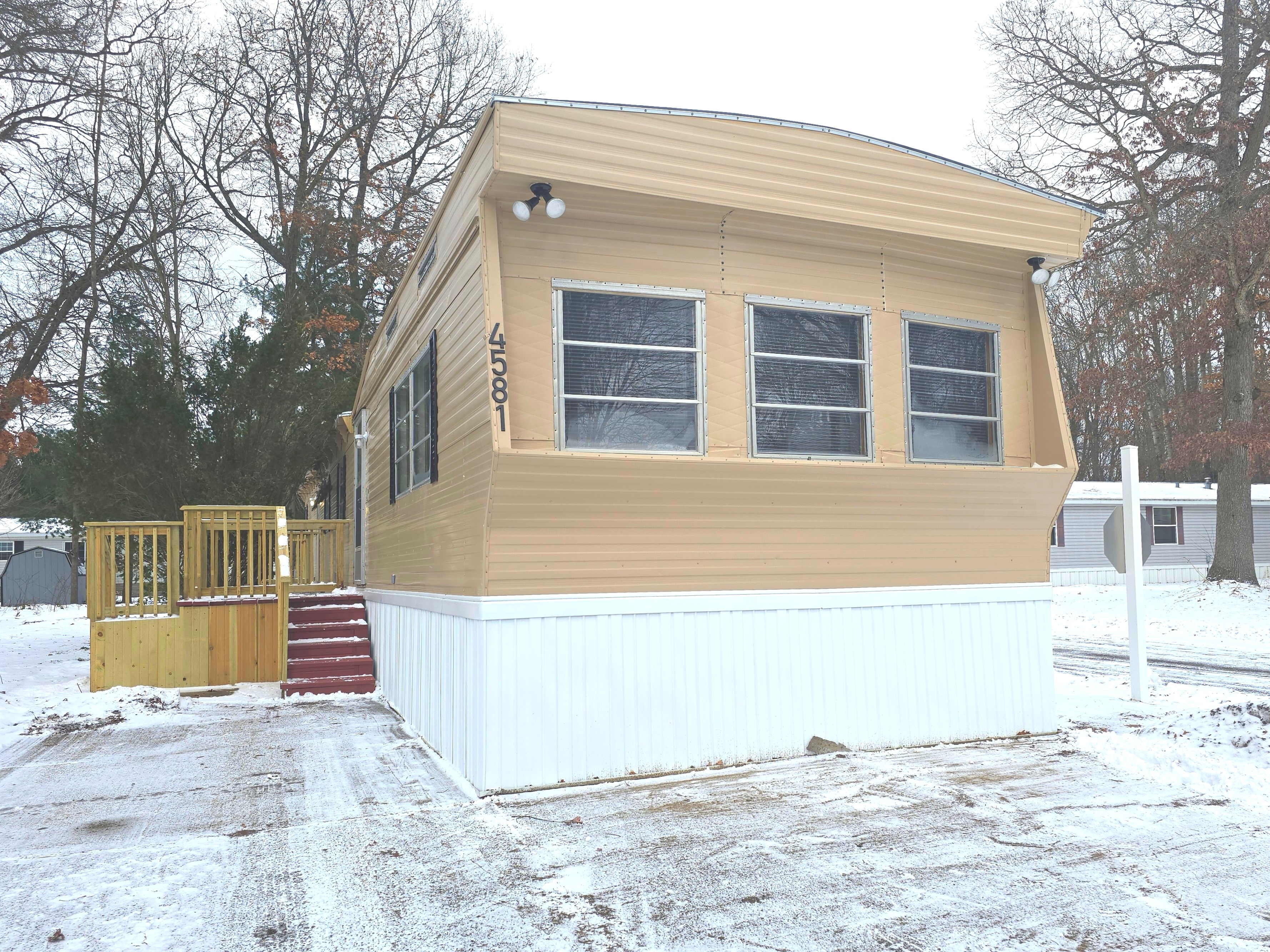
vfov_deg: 58.9
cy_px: 476
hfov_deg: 73.9
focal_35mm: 23
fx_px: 844
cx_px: 635
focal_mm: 6.3
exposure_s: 1/328
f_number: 1.7
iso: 12
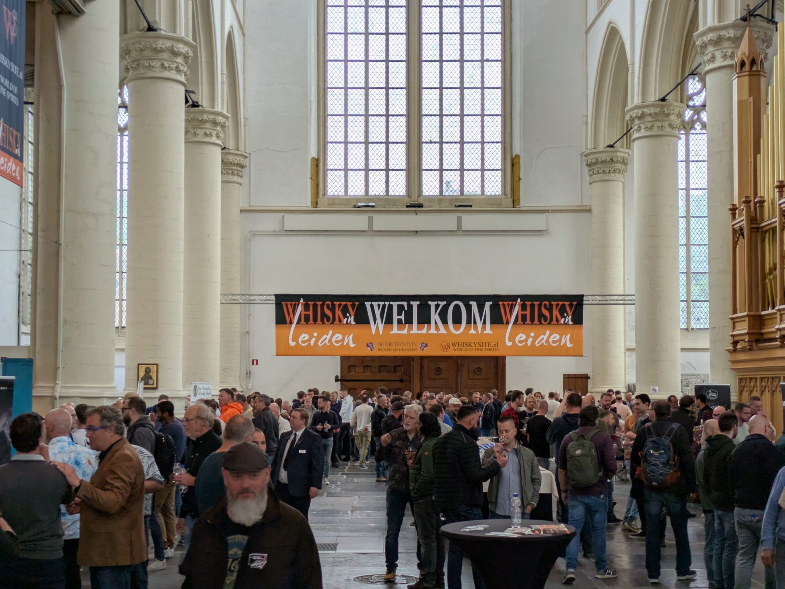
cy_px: 294
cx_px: 392
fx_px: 1157
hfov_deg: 37.5
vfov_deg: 28.6
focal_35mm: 51
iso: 49
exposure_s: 1/100
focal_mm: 5.43
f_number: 1.89
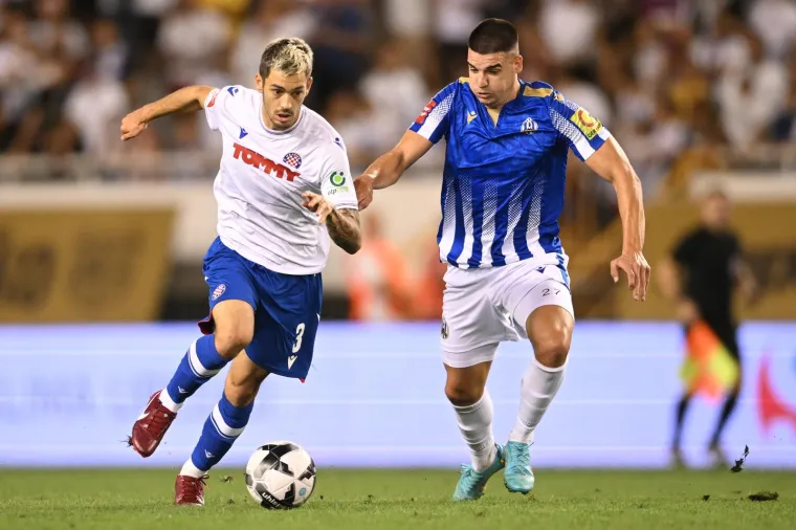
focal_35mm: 400
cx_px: 398
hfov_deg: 5.2
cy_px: 265
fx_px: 8840
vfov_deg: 3.4
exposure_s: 1/1250
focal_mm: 400
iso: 4000
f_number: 2.8
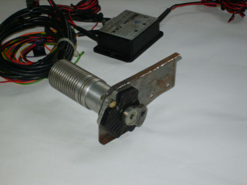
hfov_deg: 18.7
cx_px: 124
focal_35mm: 105
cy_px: 92
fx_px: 749
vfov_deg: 14.1
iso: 100
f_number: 5.1
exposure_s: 1/60
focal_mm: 22.2
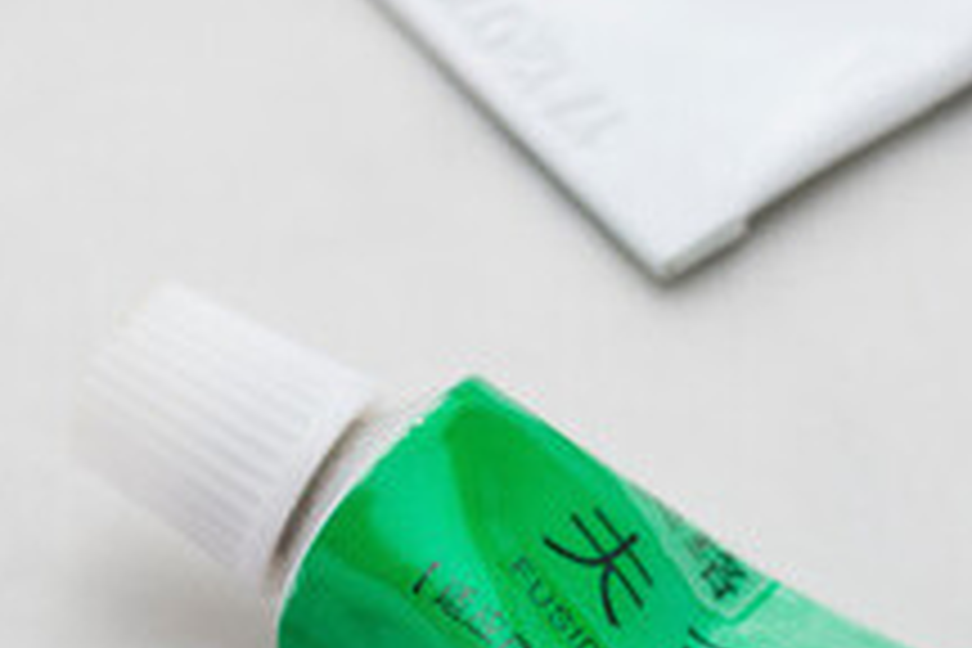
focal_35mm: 501
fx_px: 13526
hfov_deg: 4.1
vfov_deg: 2.7
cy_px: 205
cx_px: -392
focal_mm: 90
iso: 100
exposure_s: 1/125
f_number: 9
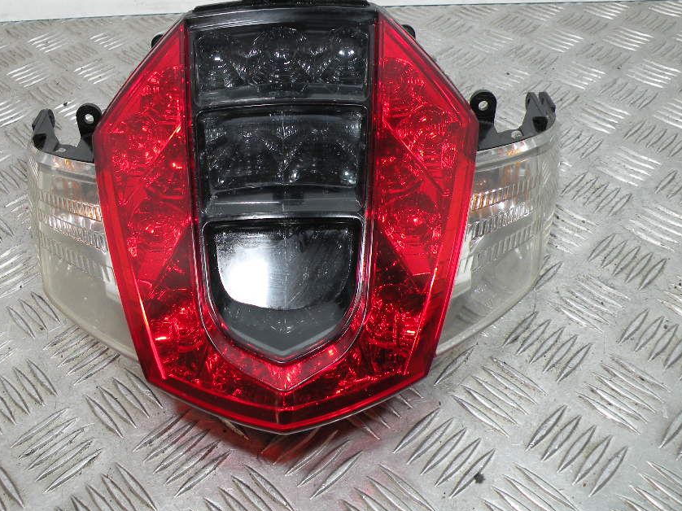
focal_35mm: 33
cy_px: 201
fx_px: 650
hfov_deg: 54.9
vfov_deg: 42.7
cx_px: 270
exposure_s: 1/67.8
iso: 69
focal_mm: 4.7
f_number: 2.8
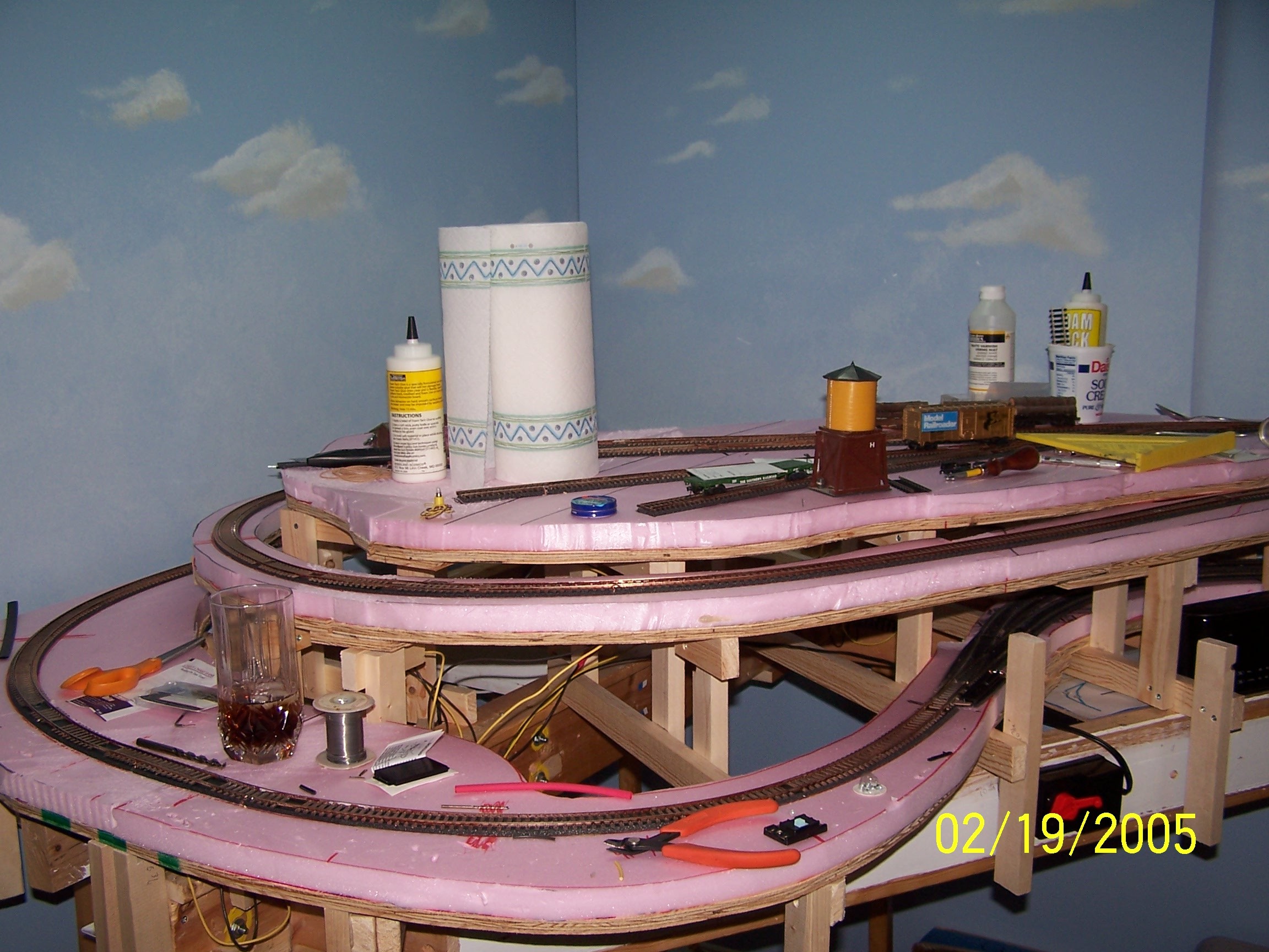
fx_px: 1393
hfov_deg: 49.0
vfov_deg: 37.7
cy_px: 476
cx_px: 634
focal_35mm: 38
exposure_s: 1/60
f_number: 2.8
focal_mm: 6.3
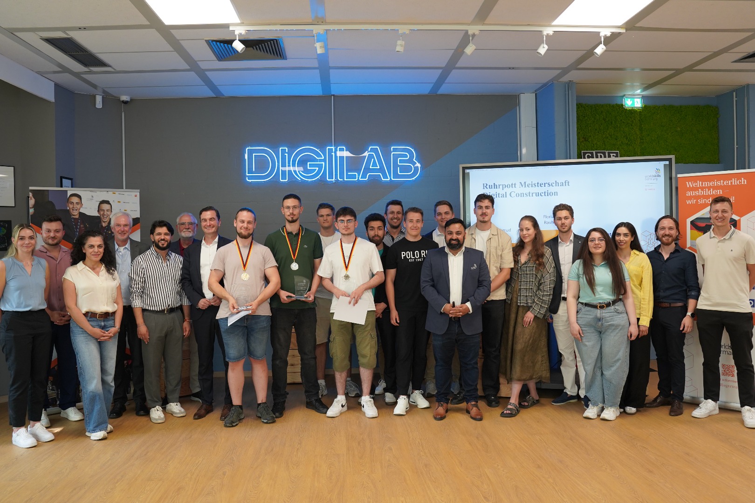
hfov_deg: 65.5
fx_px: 587
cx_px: 378
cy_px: 252
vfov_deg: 46.4
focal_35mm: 28
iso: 1250
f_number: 4
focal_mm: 28
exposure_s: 1/160
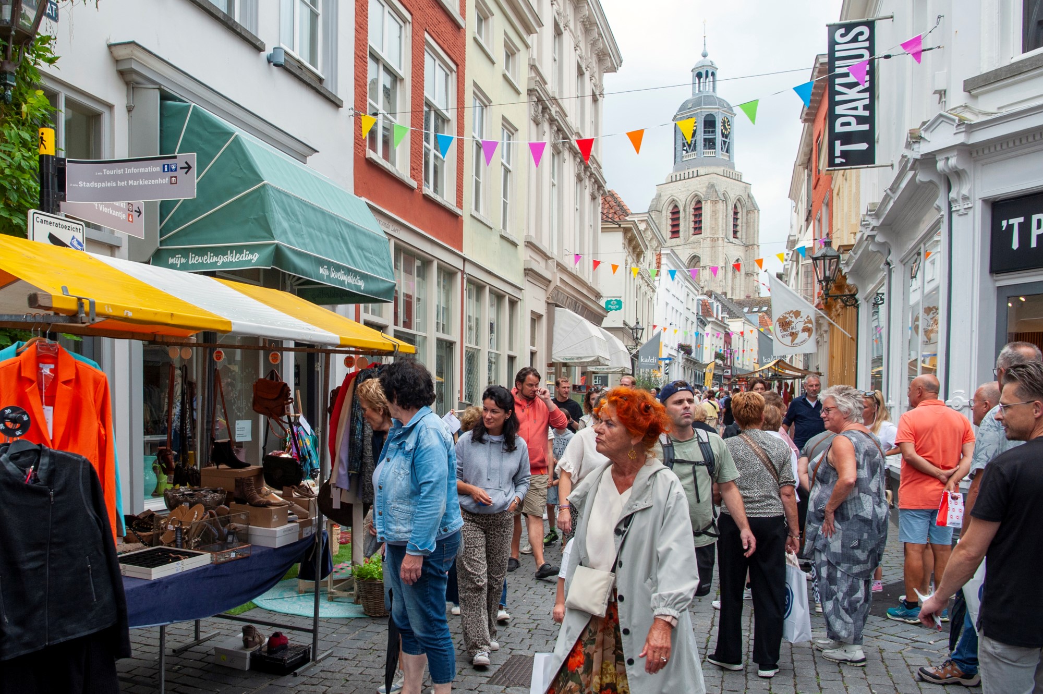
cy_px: 347
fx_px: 695
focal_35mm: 24
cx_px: 522
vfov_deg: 53.1
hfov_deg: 73.8
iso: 320
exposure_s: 1/250
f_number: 8
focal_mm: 24
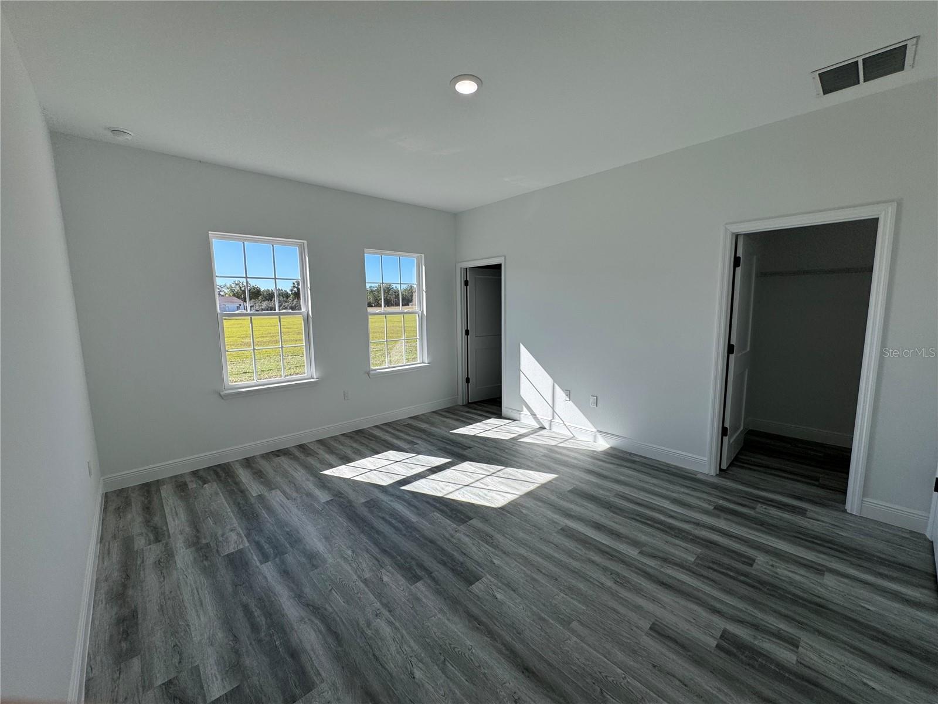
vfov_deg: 85.7
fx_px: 379
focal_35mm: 14
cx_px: 469
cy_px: 352
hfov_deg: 102.1
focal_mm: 2.22
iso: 50
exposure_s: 1/779
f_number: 2.2
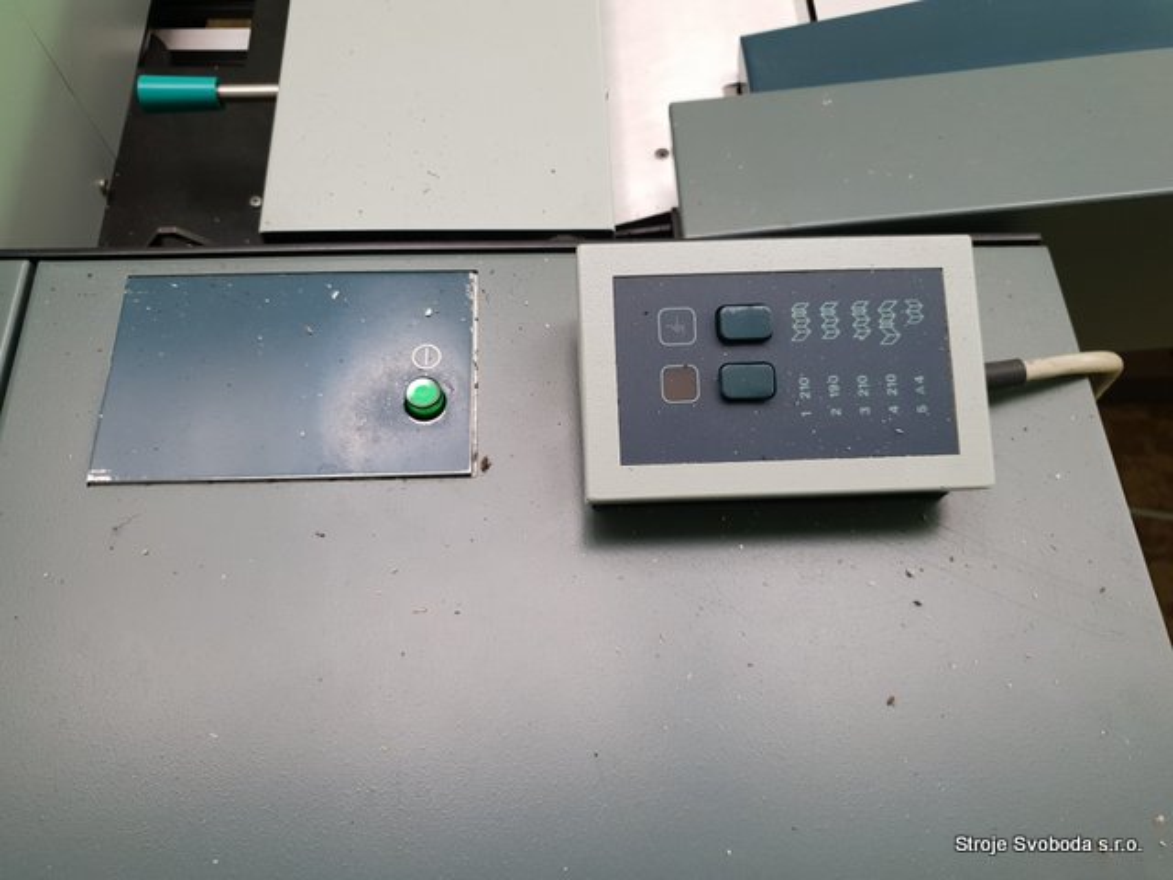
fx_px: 881
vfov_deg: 53.1
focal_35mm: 26
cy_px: 440
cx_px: 586
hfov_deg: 67.3
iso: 200
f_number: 1.5
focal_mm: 4.3
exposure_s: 1/50
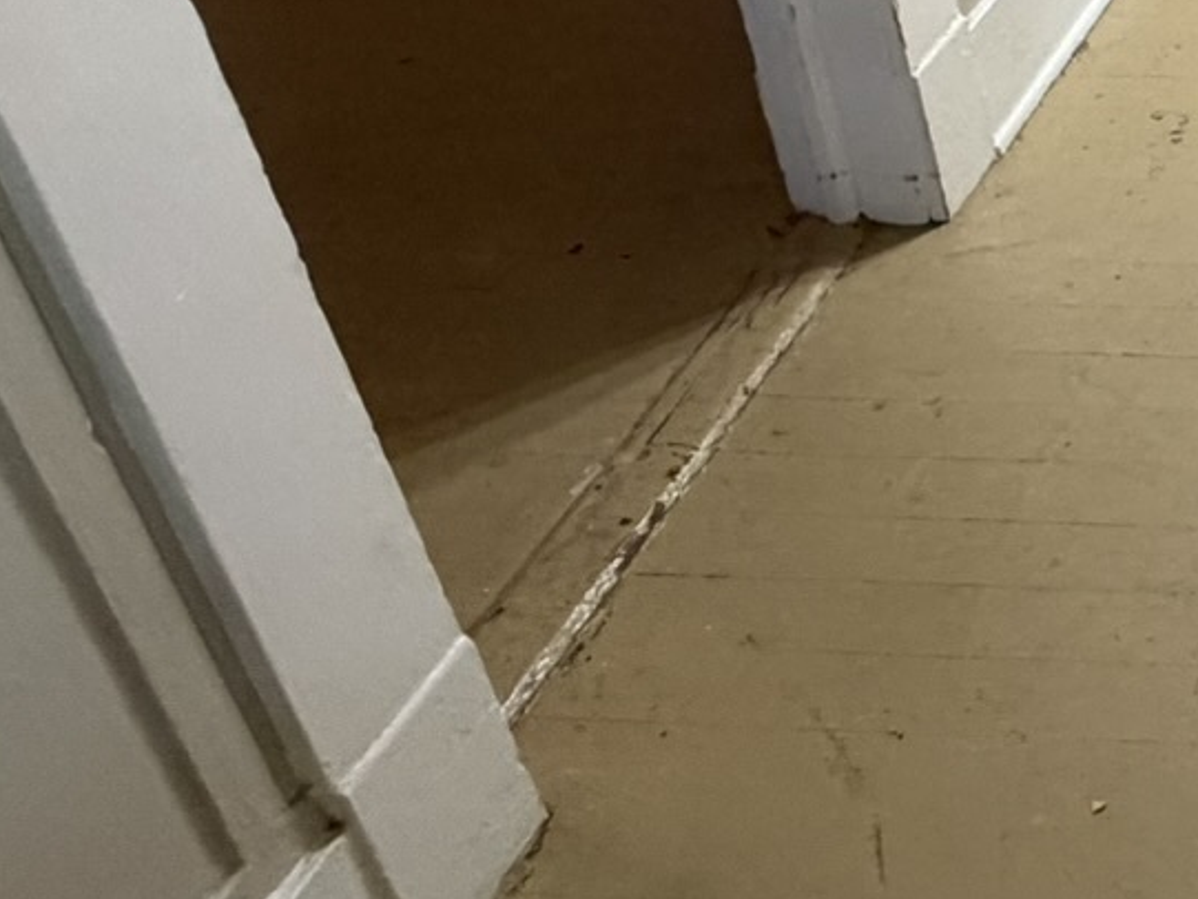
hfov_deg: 26.7
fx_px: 1835
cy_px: -190
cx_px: 1765
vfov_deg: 24.8
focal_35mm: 53
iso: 400
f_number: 2.2
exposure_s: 1/60
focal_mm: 2.22
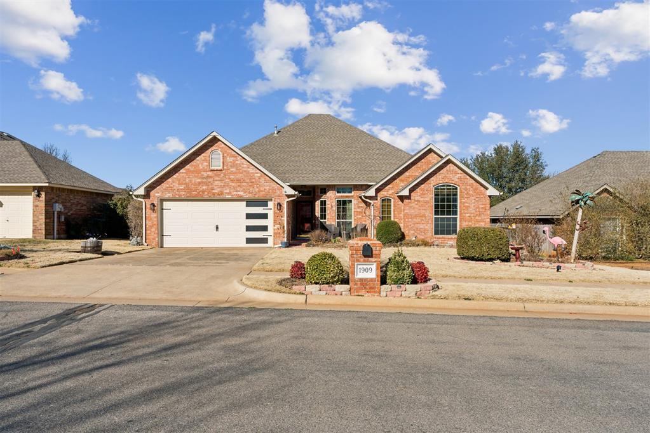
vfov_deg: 53.1
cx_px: 325
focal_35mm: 24
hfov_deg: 73.7
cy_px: 216
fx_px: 433
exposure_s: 1/800
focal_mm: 24
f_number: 10
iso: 200
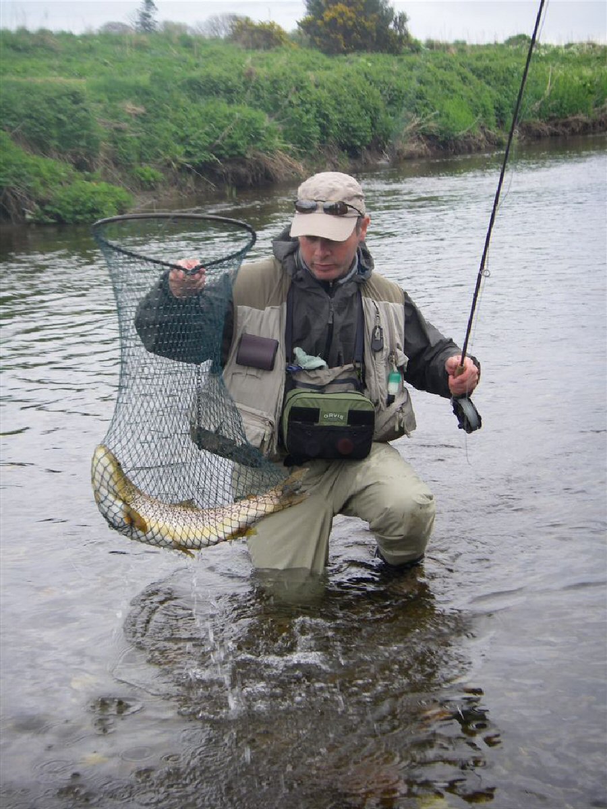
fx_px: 1473
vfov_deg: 30.7
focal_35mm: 63
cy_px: 404
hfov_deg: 23.3
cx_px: 304
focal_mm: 10.5
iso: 64
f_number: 3.7
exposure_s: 1/100
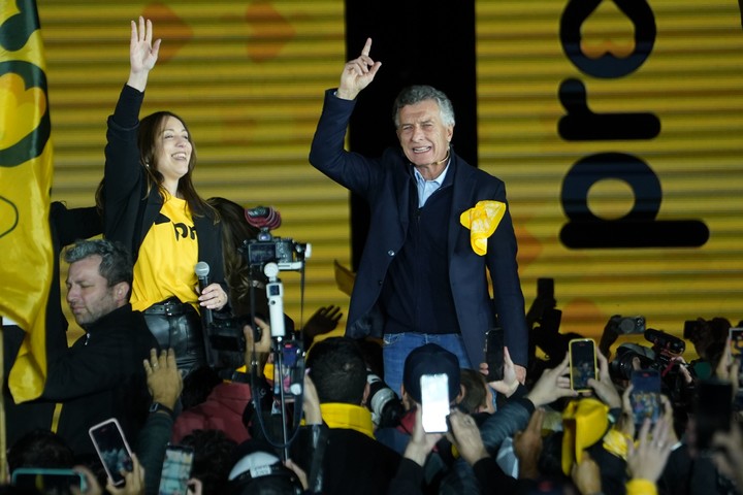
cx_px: 372
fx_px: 8688
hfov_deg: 4.9
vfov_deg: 3.3
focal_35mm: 421
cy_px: 248
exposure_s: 1/2500
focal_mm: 281
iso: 2000
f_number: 5.6
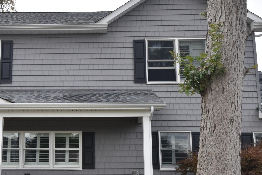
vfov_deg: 27.4
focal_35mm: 49
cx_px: 74
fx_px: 357
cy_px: 102
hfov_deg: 39.5
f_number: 7.1
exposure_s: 1/200
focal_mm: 15
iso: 400
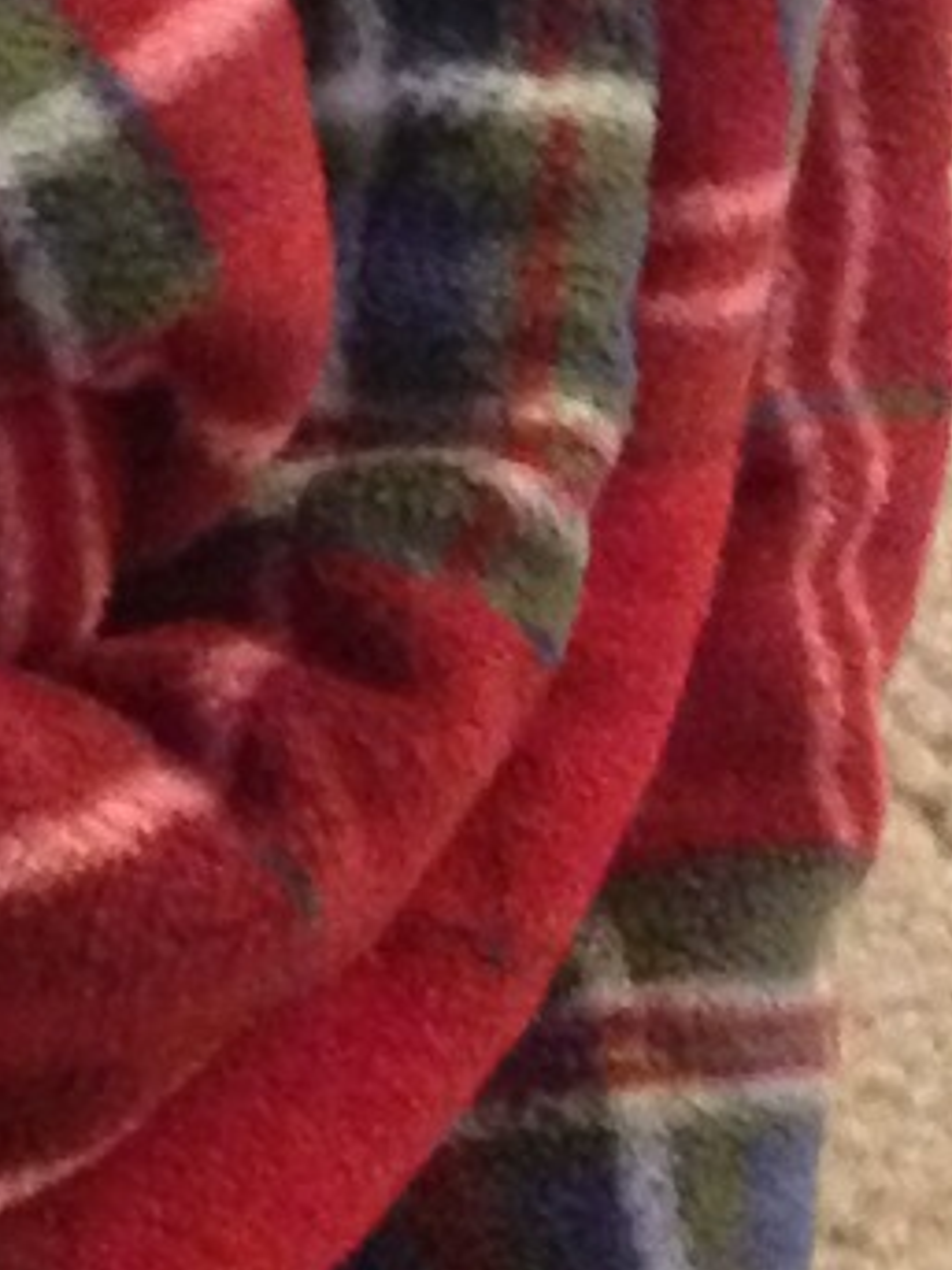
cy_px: -504
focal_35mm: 197
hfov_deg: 6.9
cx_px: -1704
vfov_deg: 9.8
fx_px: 7228
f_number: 2.4
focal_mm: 4.13
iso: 640
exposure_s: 1/15
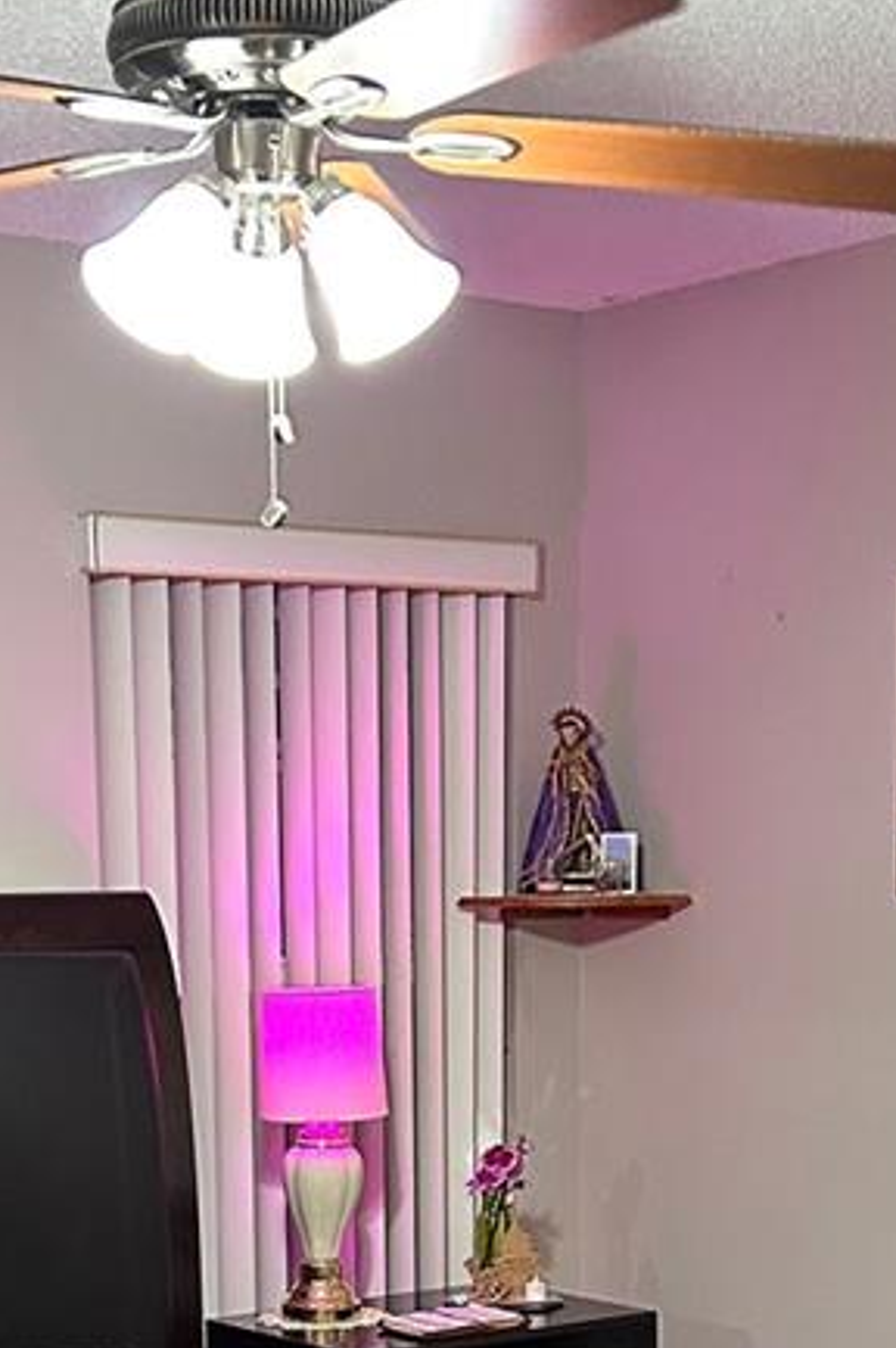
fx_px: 2804
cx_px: 395
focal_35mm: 75
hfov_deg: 18.1
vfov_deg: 26.1
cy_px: 1233
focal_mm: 5.7
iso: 400
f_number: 1.5
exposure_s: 1/60
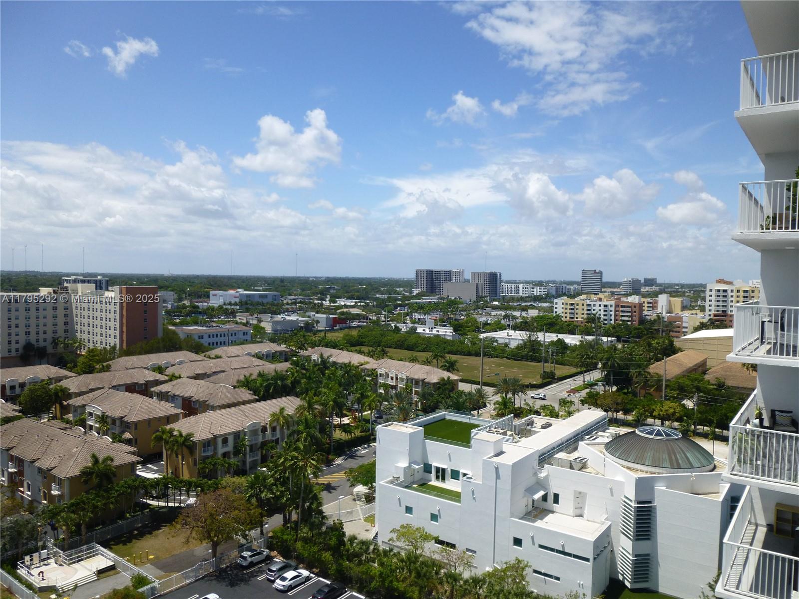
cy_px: 300
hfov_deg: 69.4
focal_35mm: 25
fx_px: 577
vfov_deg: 54.9
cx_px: 400
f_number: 9
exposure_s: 1/320
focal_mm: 4.5
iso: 100
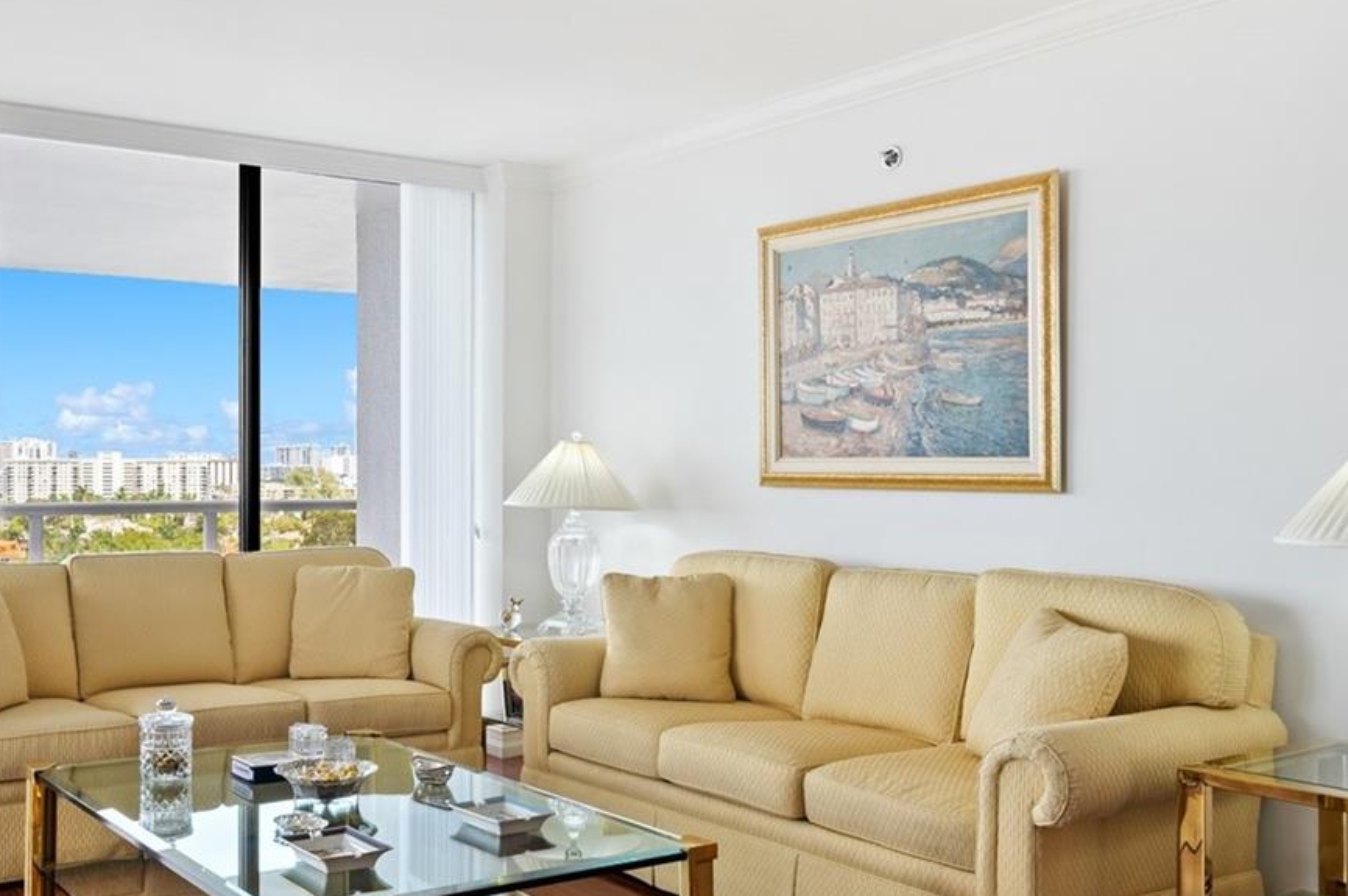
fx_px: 1384
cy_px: 518
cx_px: 425
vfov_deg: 35.8
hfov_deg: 50.8
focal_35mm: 37
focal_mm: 20
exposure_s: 1/20
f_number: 8
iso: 200
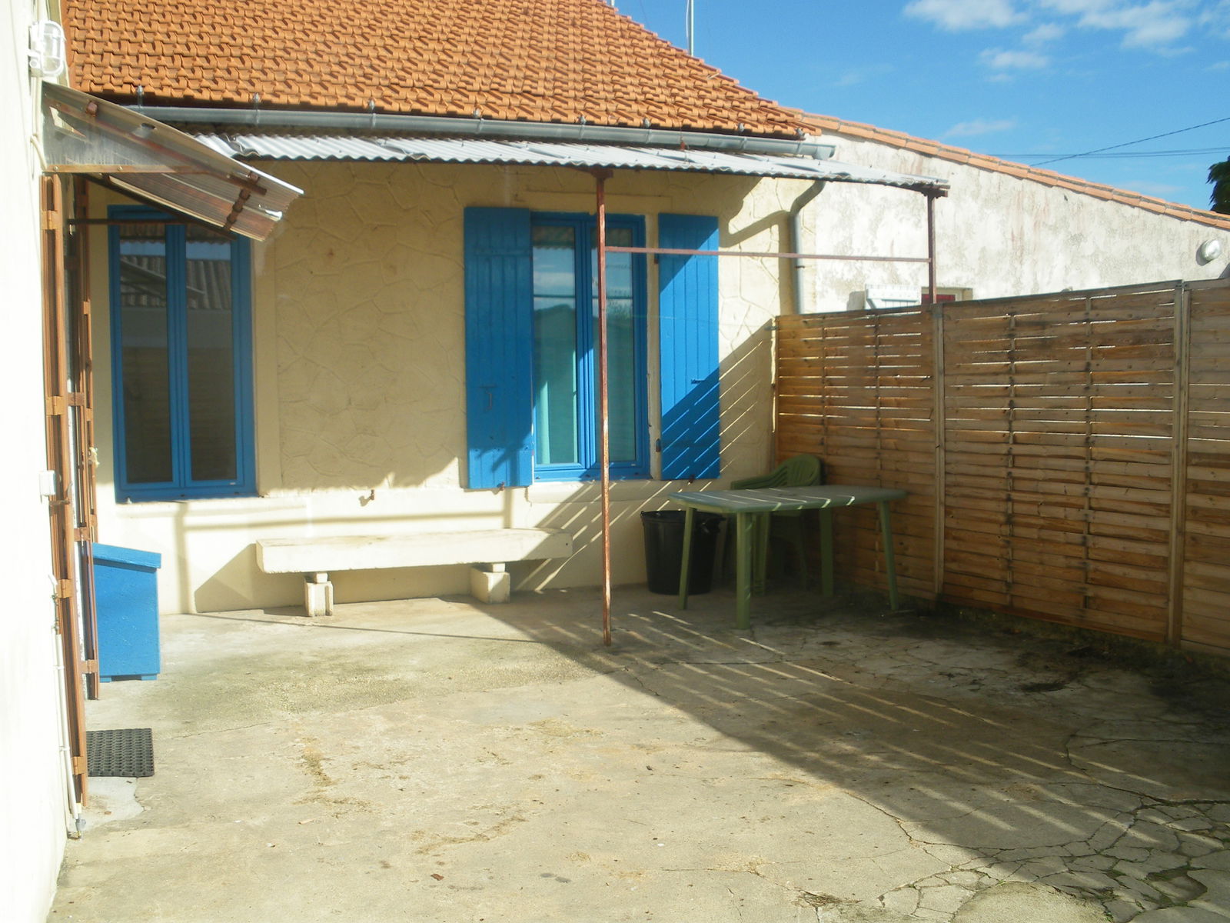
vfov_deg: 39.7
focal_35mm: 36
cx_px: 615
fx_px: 1279
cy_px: 462
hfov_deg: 51.4
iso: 80
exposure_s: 1/250
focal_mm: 6.3
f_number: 5.4
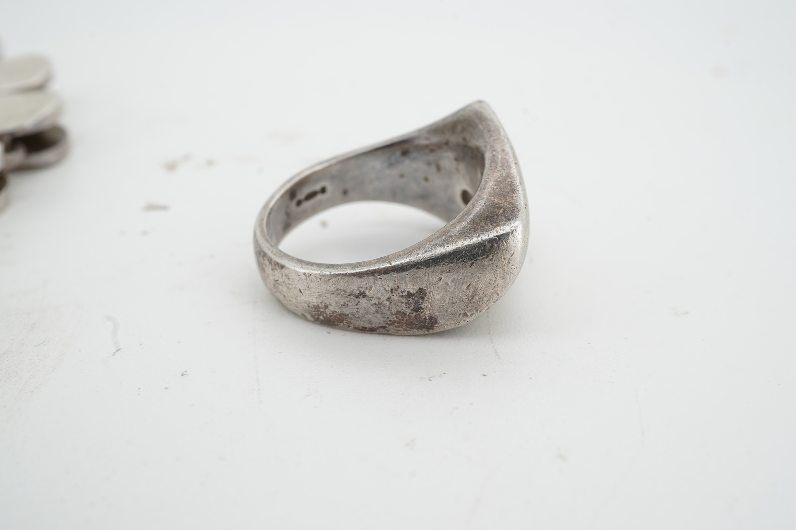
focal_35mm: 45
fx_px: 995
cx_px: 398
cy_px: 265
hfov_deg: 43.6
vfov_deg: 29.9
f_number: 22
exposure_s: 1/80
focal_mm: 30
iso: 125
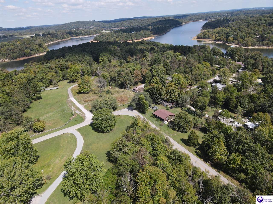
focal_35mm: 24
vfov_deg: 56.8
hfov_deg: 71.6
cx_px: 136
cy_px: 102
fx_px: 189
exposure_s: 1/500
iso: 100
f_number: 2.8
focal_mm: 4.5
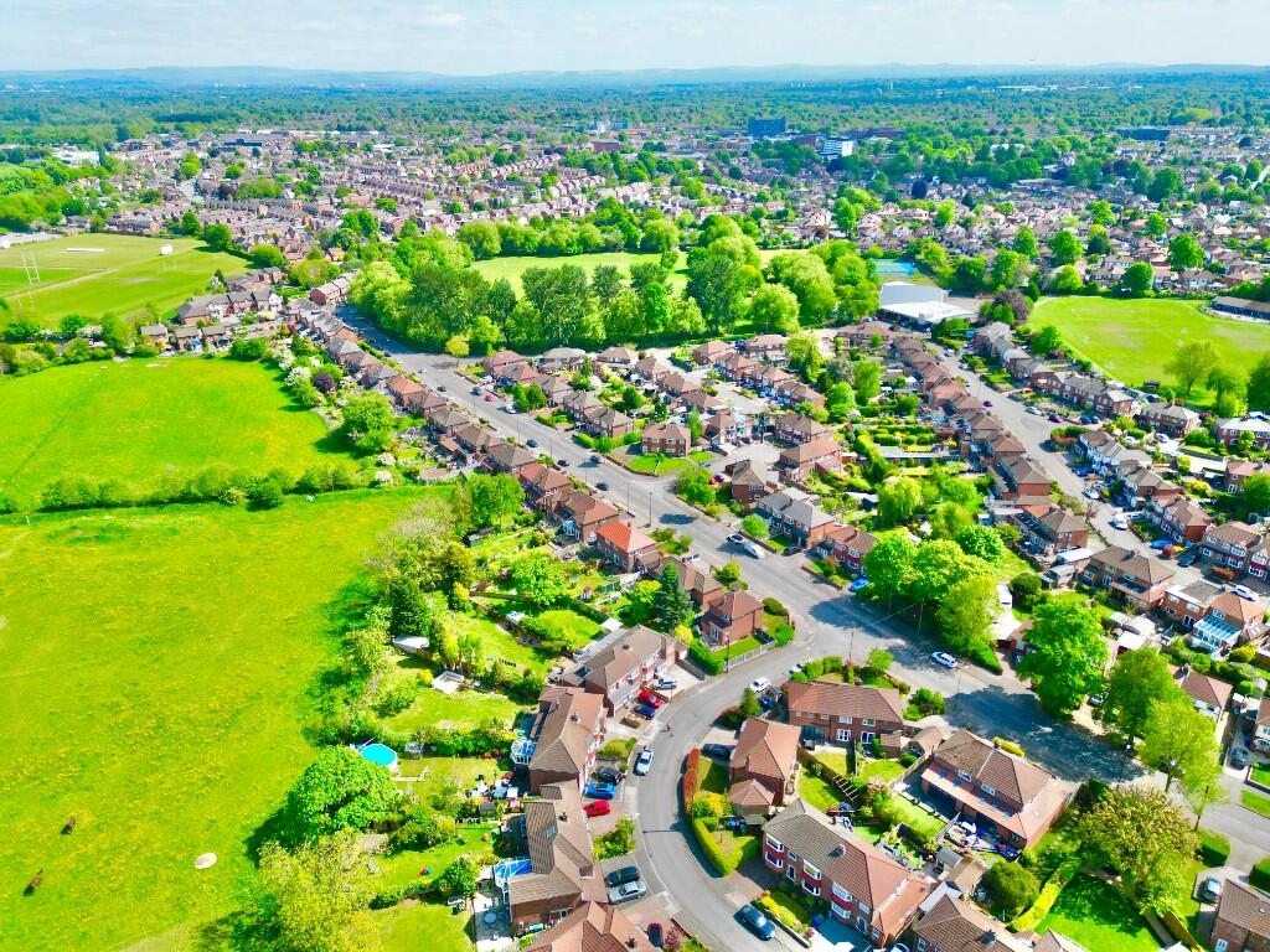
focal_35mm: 24
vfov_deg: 56.8
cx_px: 635
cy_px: 476
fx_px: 881
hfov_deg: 71.6
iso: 150
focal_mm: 6.72
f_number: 1.7
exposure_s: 1/2500
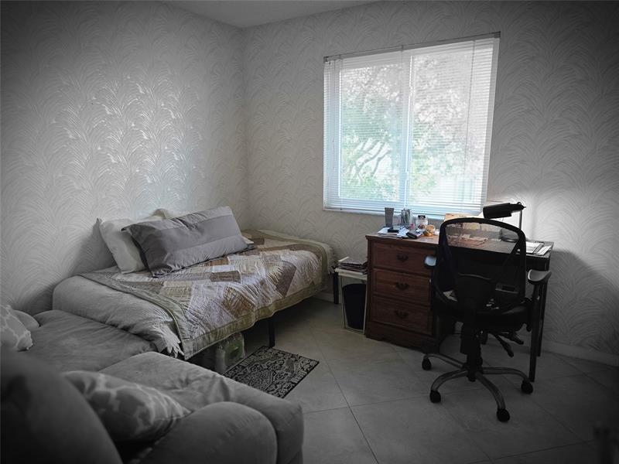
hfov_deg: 73.9
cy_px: 232
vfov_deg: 58.9
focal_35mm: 23
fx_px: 411
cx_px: 310
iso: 320
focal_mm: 6.3
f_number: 1.7
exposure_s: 1/120
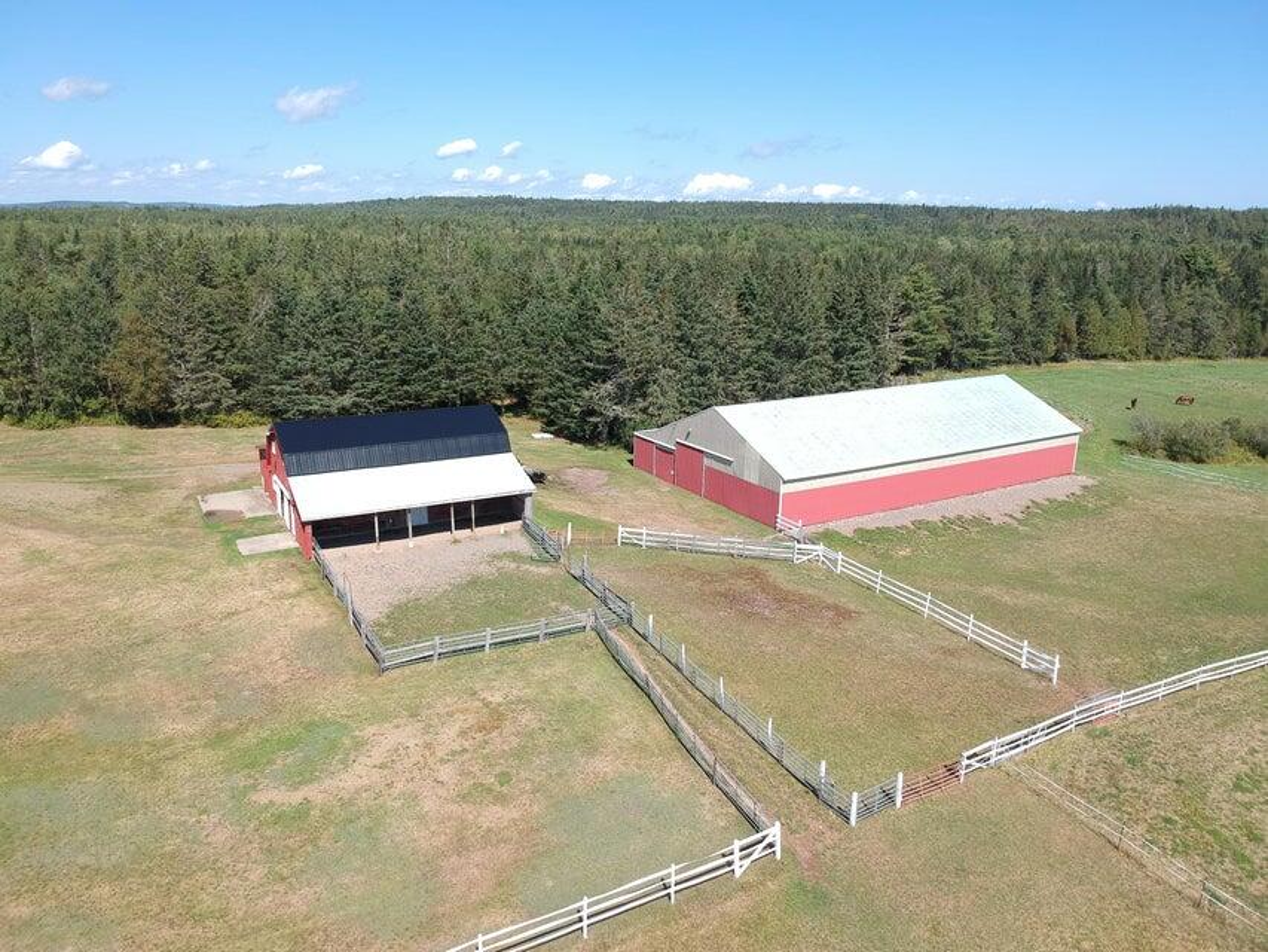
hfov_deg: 69.4
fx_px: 916
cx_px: 634
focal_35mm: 25
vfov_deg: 54.9
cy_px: 476
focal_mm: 4.49
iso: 100
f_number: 2.6
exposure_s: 1/800
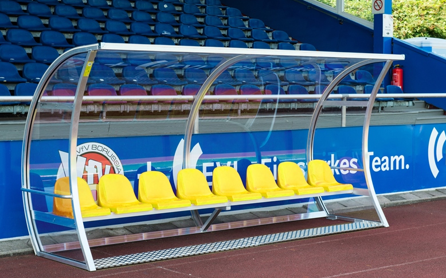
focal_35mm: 65
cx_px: 220
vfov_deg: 20.0
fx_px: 790
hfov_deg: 31.5
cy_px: 144
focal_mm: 62
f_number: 8
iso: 400
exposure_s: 1/500
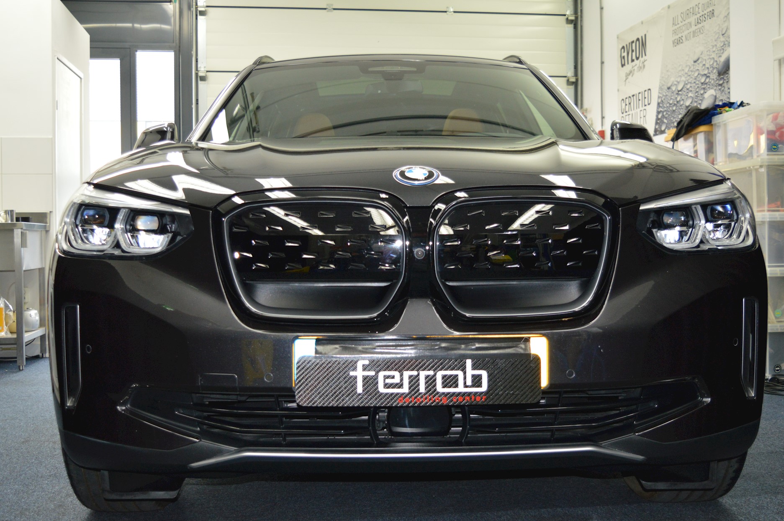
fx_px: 903
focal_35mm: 42
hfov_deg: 46.9
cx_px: 395
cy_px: 264
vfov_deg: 32.2
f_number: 4
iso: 800
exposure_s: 1/60
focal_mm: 27
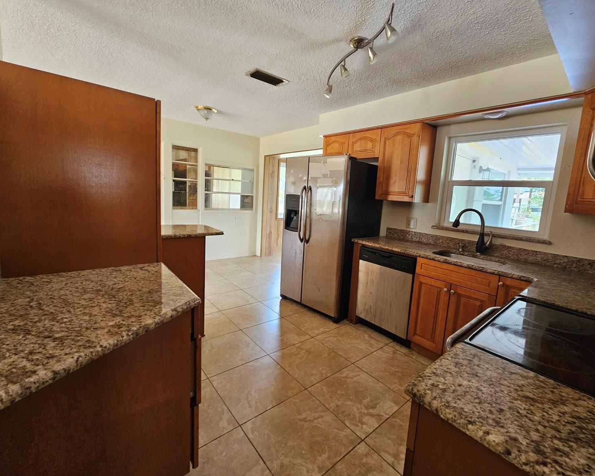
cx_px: 311
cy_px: 233
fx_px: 247
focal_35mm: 14
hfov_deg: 100.6
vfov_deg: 88.0
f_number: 2.2
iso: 250
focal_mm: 2.2
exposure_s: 1/60
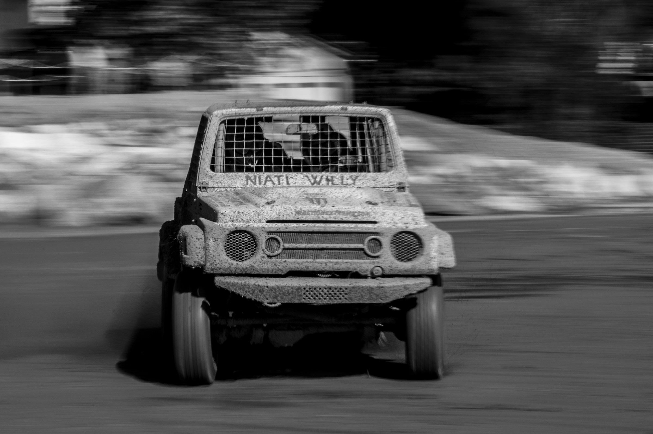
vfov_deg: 13.0
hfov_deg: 19.5
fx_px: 1902
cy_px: 217
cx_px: 326
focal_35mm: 105
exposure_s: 1/40
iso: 100
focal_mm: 70
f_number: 29
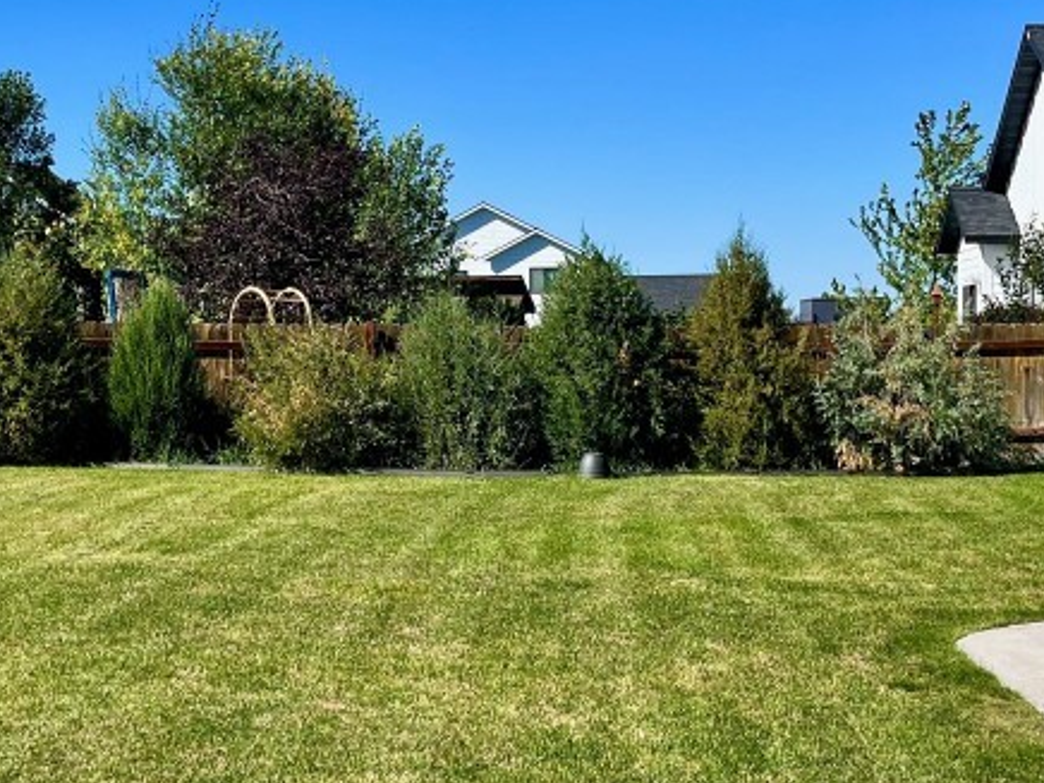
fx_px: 1840
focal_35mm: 61
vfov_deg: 24.0
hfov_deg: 31.6
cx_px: 455
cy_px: 424
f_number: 1.6
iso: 50
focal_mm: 5.1
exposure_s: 1/3215
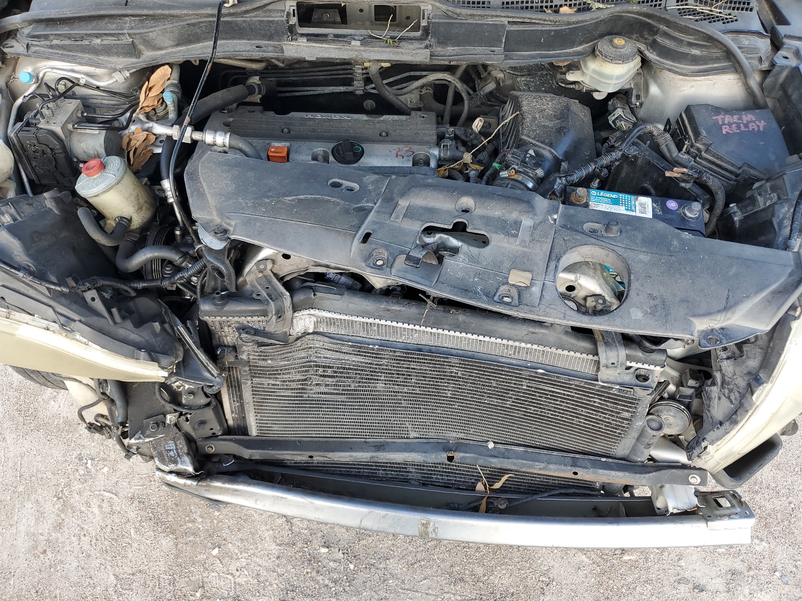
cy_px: 300
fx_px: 602
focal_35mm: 26
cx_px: 401
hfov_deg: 67.3
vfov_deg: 53.1
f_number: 1.5
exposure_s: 1/222
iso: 50
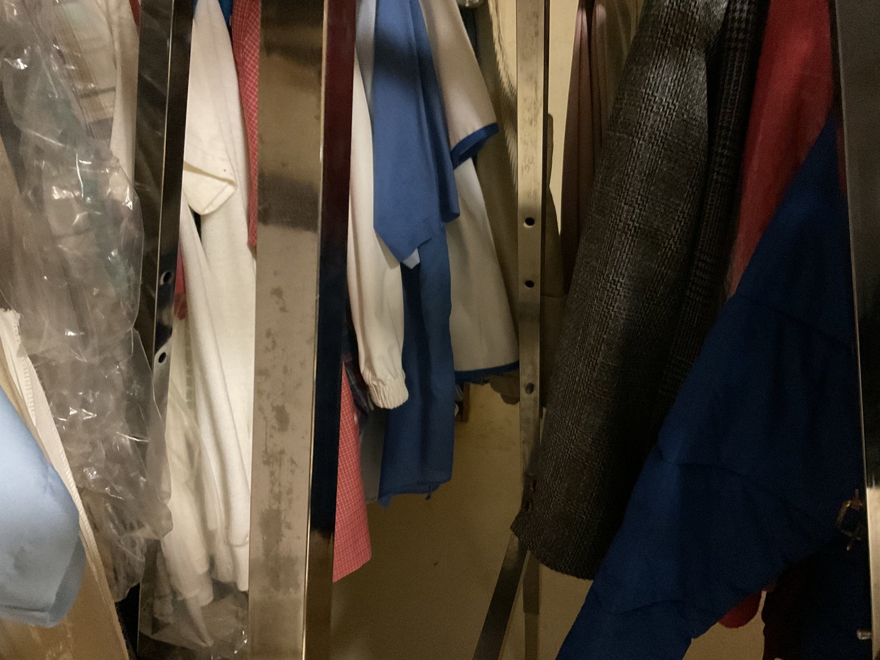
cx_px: 440
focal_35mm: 29
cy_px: 330
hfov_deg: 61.7
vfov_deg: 48.2
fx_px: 737
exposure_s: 1/24
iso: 640
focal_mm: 3
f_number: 1.8
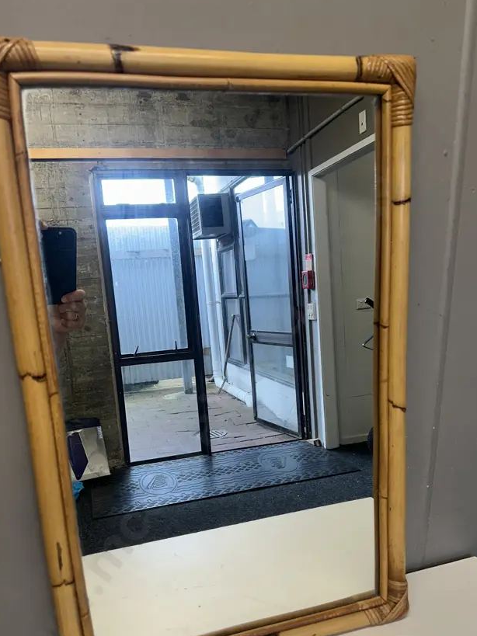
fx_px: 551
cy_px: 376
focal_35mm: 30
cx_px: 246
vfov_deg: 59.6
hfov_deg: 46.8
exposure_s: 1/106
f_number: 1.78
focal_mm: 6.86
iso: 64
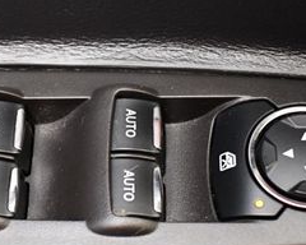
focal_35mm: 90
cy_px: 128
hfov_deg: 20.9
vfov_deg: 17.1
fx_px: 815
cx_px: 45
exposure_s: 1/100
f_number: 3.5
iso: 3200
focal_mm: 18
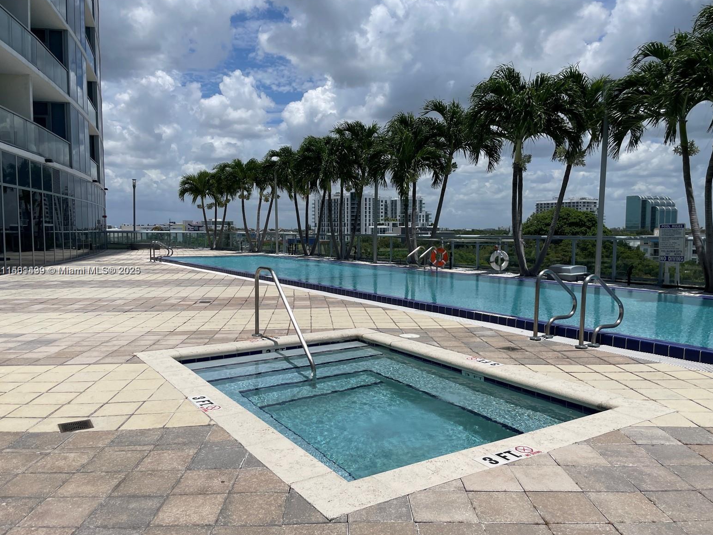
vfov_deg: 51.4
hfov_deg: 65.3
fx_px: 556
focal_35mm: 27
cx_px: 362
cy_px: 271
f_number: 1.6
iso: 32
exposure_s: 1/10753
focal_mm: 4.2
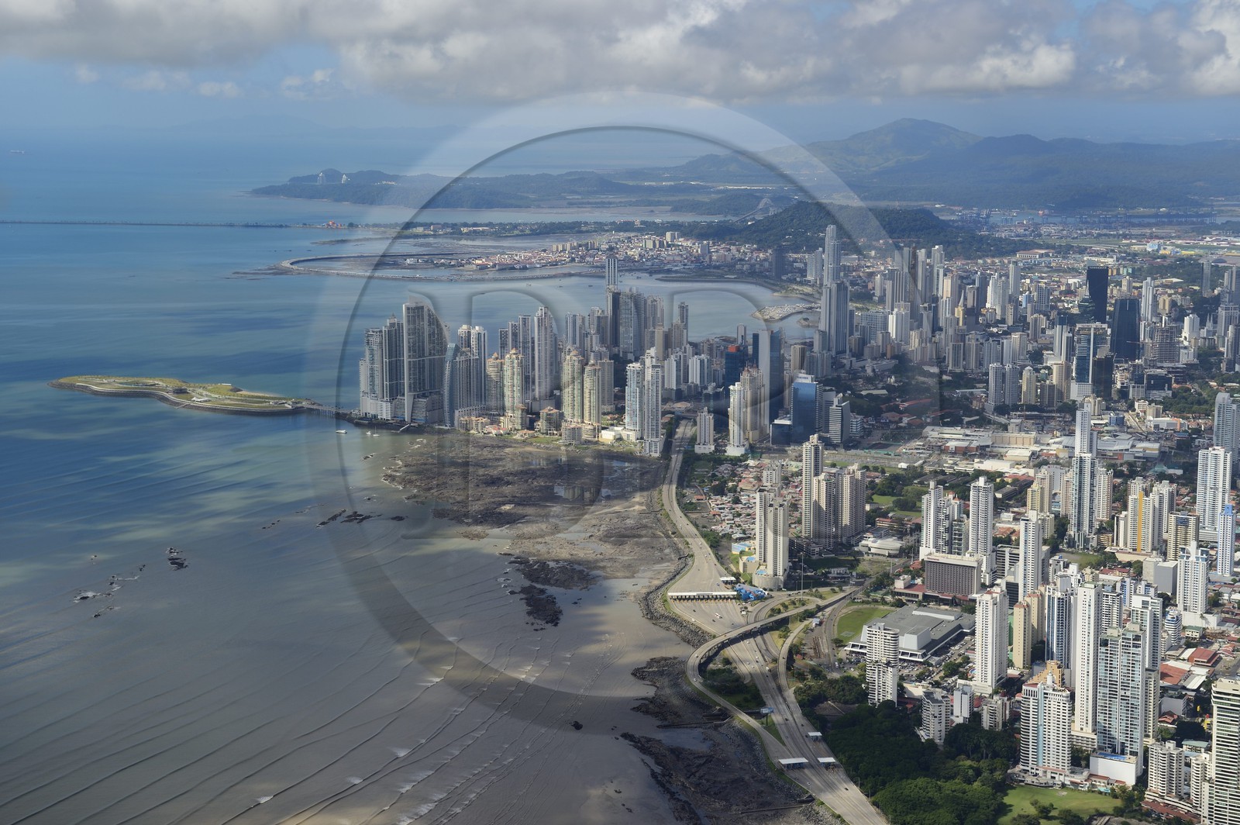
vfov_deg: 24.6
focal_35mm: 55
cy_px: 412
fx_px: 1893
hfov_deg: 36.3
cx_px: 620
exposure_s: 1/1000
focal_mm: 55
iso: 200
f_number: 6.3
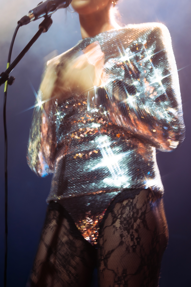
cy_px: 144
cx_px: 96
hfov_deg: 16.3
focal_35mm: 84
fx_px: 668
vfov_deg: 24.2
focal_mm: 56
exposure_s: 1/8
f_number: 3.2
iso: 160
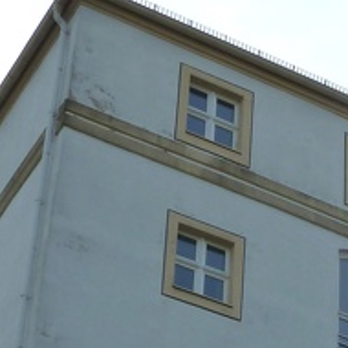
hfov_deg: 11.7
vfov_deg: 11.7
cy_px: 412
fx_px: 1672
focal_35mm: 147
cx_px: 405
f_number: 5
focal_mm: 6.5
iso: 125
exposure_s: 1/400
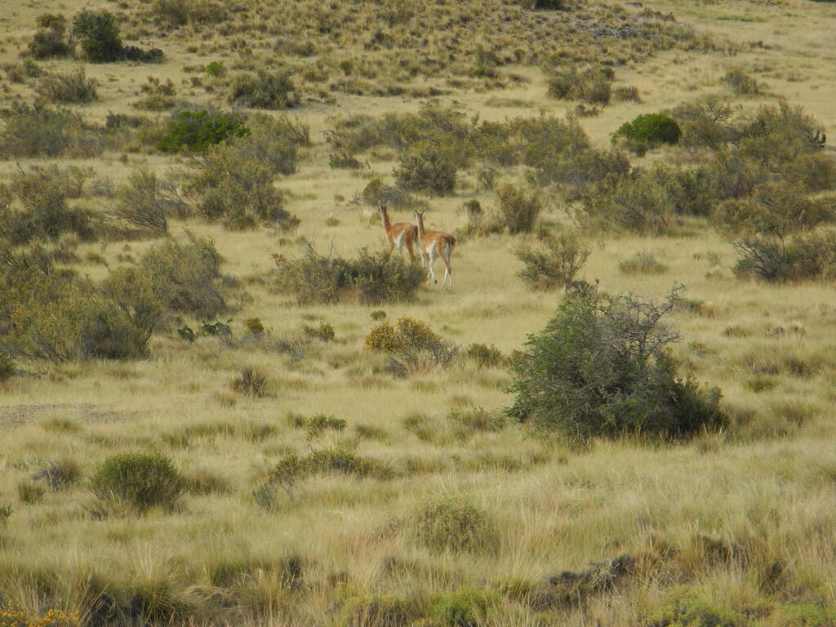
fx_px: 4830
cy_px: 314
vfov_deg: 7.4
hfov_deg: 9.9
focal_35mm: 200
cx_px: 418
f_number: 5.6
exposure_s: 1/320
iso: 100
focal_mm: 42.6
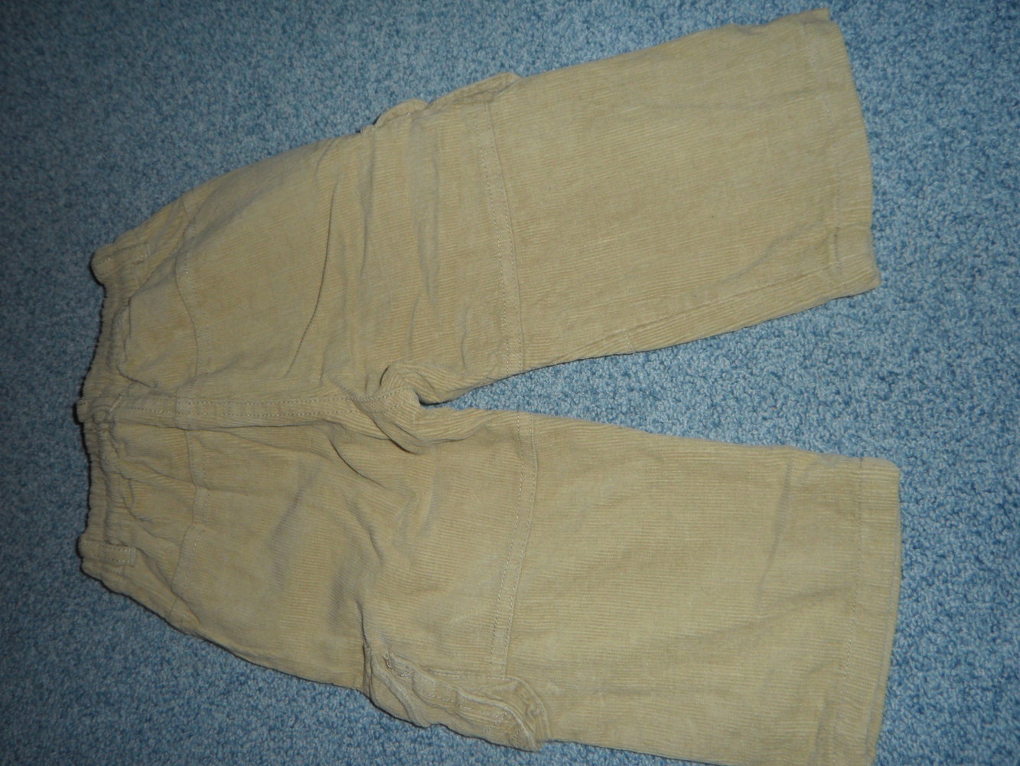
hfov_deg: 63.4
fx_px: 825
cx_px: 510
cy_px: 383
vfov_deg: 49.8
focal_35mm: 28
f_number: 8.8
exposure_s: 1/10
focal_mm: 4.8
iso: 100
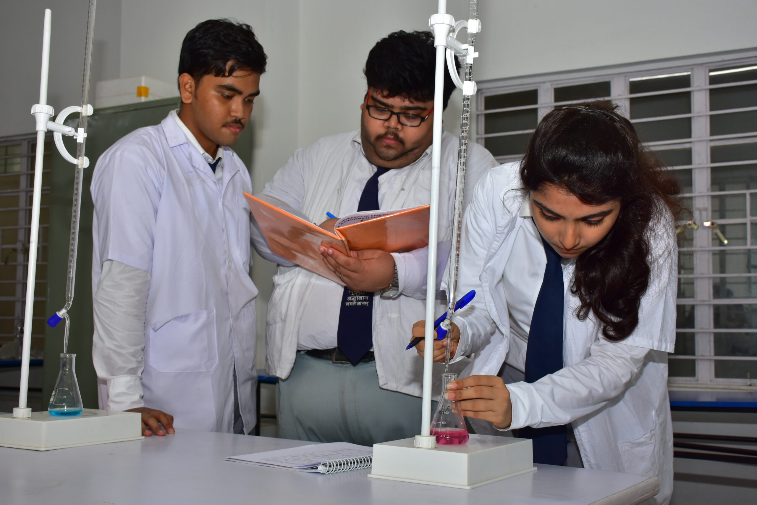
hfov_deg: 41.1
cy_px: 252
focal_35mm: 48
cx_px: 378
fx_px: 1009
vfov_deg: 28.1
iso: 320
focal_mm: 32
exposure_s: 1/60
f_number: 7.1
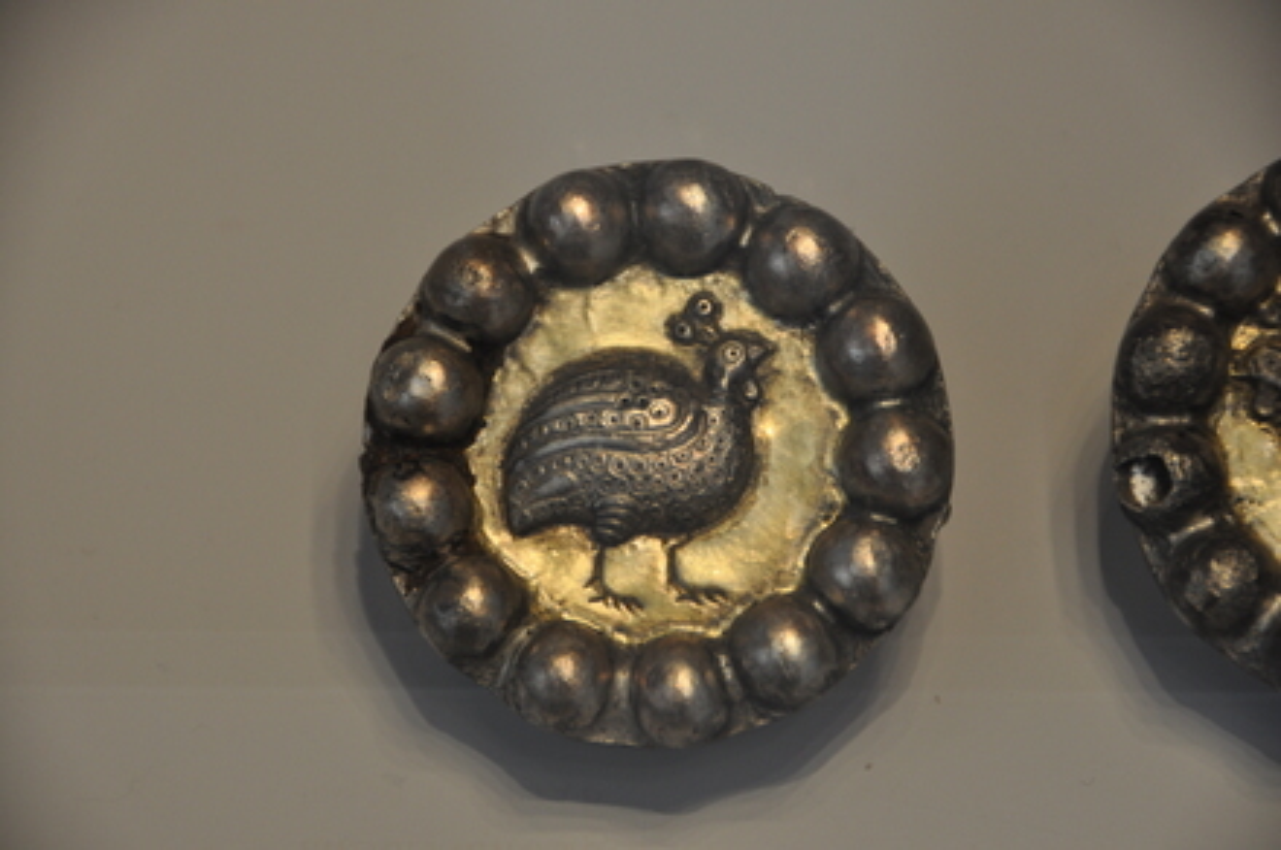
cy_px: 425
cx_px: 640
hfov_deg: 6.9
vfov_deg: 4.6
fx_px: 10659
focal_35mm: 300
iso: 500
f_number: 5.6
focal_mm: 200
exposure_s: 1/80
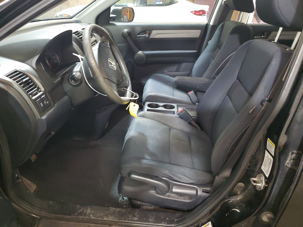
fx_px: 228
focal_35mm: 26
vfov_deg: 53.1
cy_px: 114
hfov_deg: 67.3
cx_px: 152
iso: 287
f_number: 1.5
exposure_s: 1/24
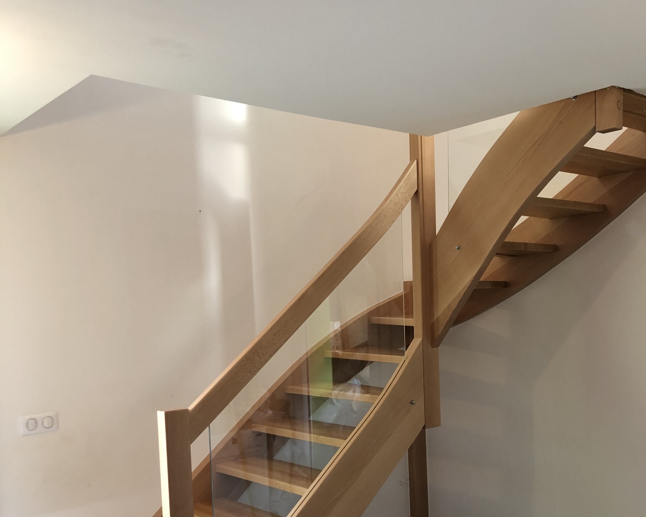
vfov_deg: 39.3
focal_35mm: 37
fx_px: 708
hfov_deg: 49.1
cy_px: 370
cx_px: 325
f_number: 1.8
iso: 40
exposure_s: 1/20
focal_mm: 4
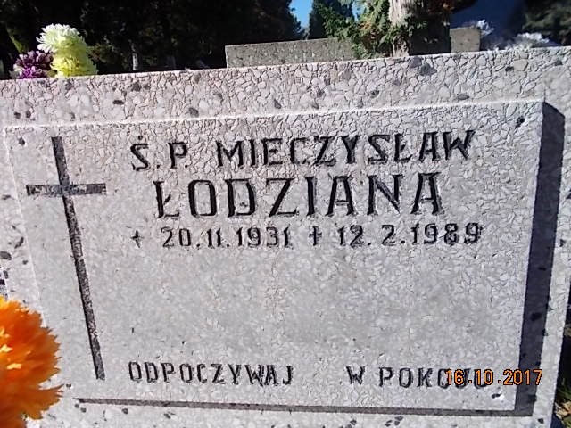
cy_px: 214
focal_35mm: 26
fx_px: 429
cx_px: 286
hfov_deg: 67.3
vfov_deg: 53.1
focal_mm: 4.6
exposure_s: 1/125
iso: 80
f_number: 8
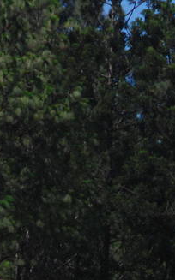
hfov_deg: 2.0
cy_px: 424
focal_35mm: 644
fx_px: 4921
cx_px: 194
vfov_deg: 3.3
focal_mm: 86
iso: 500
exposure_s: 1/1250
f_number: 9
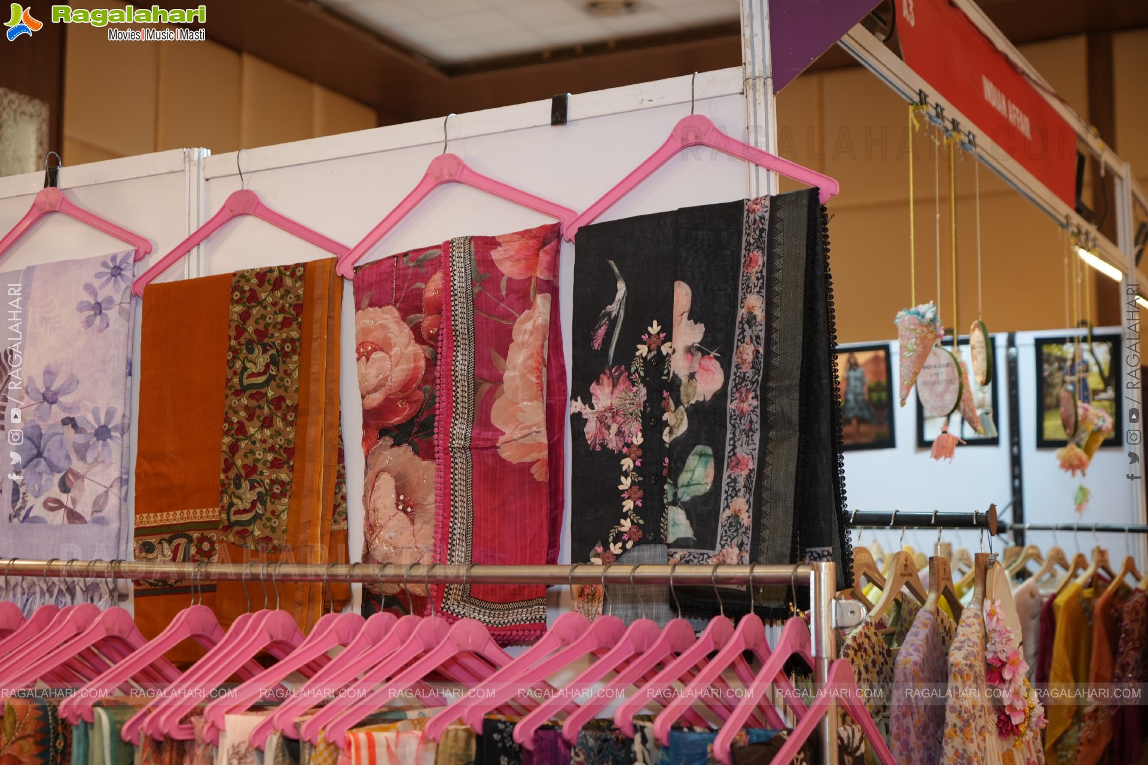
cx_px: 574
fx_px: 1658
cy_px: 382
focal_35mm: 52
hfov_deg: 38.2
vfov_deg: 26.0
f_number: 5
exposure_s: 1/160
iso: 640
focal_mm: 52
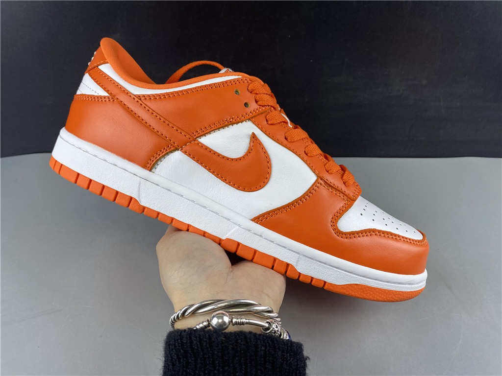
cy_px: 188
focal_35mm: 26
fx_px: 377
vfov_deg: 53.1
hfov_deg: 67.3
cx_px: 251
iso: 50
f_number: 1.8
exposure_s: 1/100
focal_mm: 4.25
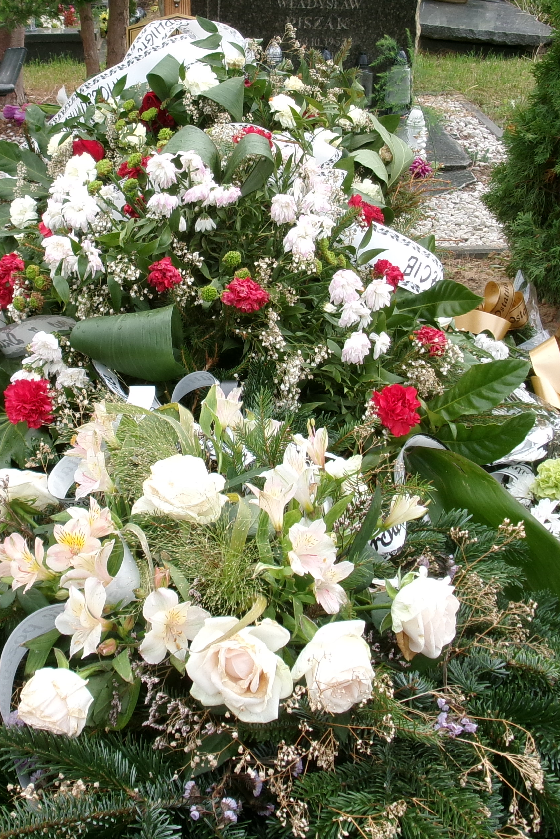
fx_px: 1237
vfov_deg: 37.2
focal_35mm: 53
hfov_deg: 25.3
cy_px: 296
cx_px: 172
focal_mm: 5.1
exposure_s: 1/200
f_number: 3.9
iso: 100
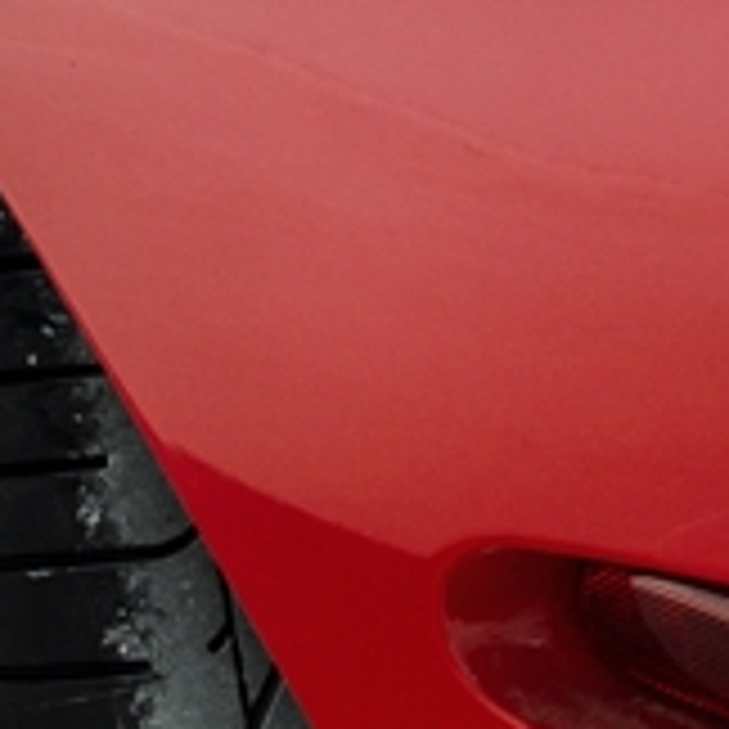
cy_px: 225
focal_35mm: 463
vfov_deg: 3.8
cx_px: 2992
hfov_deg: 3.6
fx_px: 11032
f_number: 6.3
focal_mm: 46
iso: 100
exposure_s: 1/500
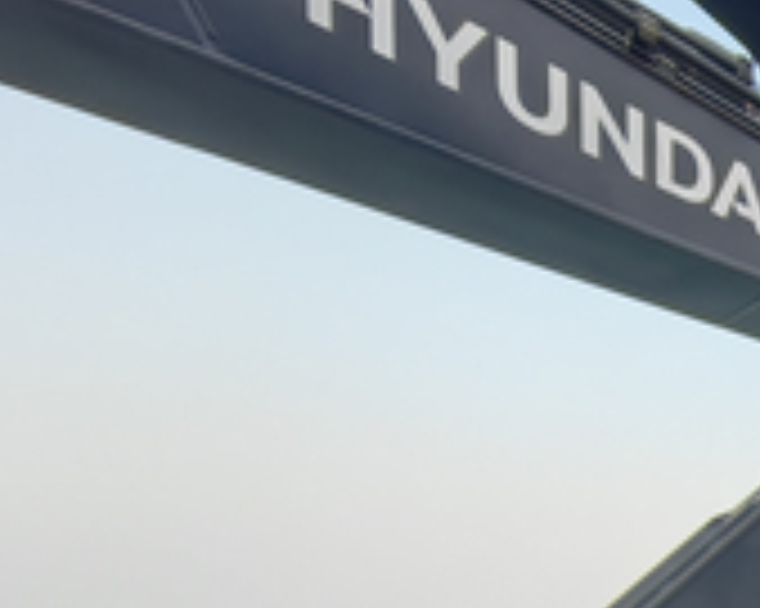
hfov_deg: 24.4
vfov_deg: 25.6
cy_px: 896
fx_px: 1012
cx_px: 1282
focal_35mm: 45
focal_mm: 1.95
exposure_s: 1/214
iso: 50
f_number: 2.2
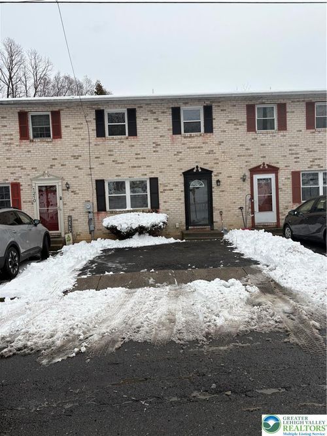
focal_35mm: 26
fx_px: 328
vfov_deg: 67.3
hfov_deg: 53.0
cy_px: 218
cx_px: 164
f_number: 1.6
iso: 50
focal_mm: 5.96
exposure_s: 1/4950
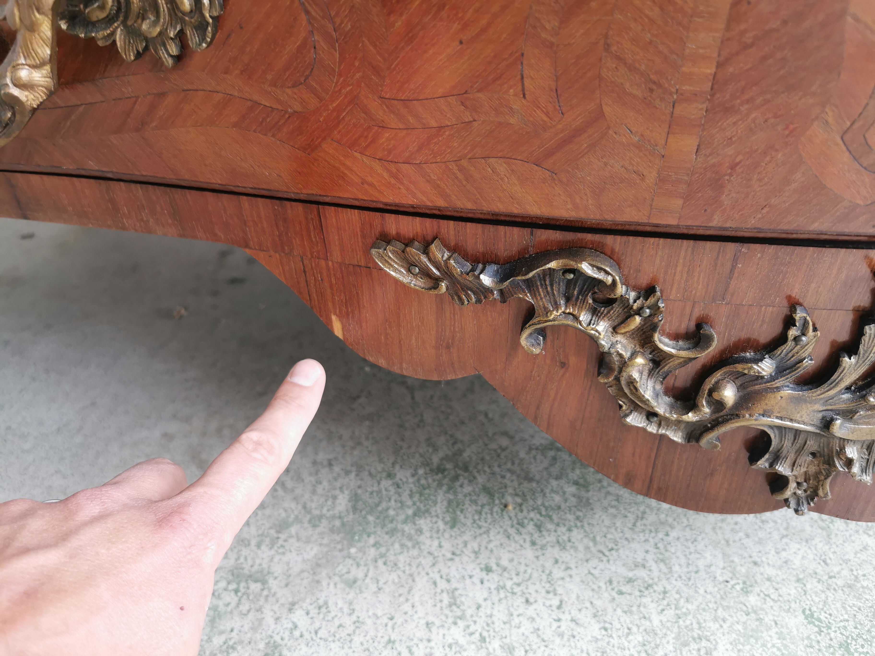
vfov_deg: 51.4
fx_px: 682
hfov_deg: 65.3
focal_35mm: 27
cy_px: 328
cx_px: 438
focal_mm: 5.56
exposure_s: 1/50
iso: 125
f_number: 1.6
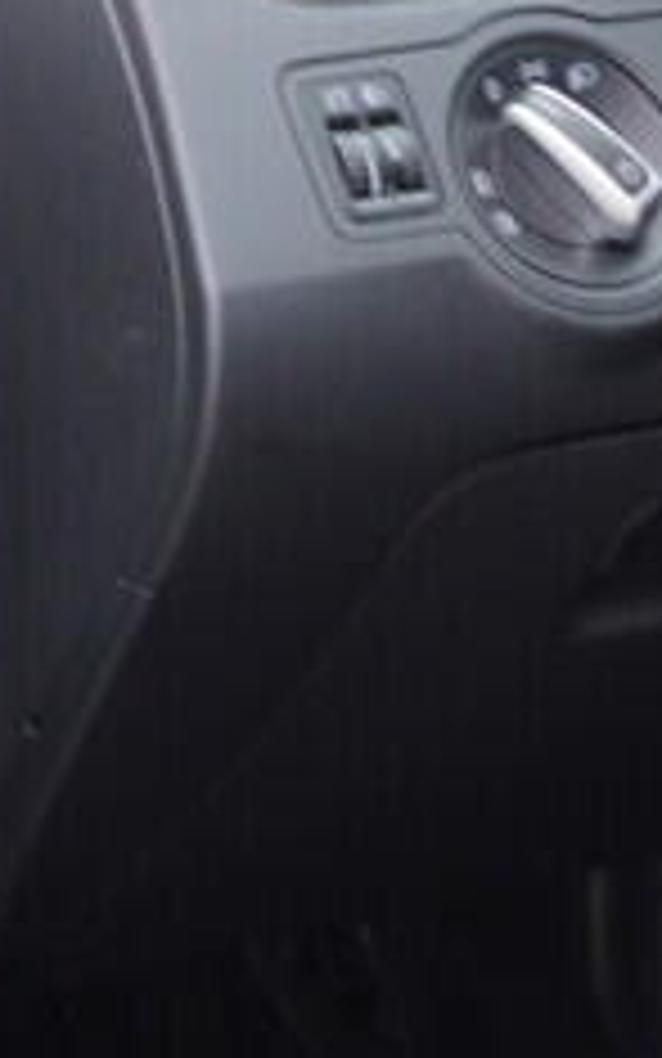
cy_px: 707
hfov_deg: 5.8
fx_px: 6491
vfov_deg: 9.3
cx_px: 1090
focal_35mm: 225
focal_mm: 24
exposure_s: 1/40
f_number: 2.8
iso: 125
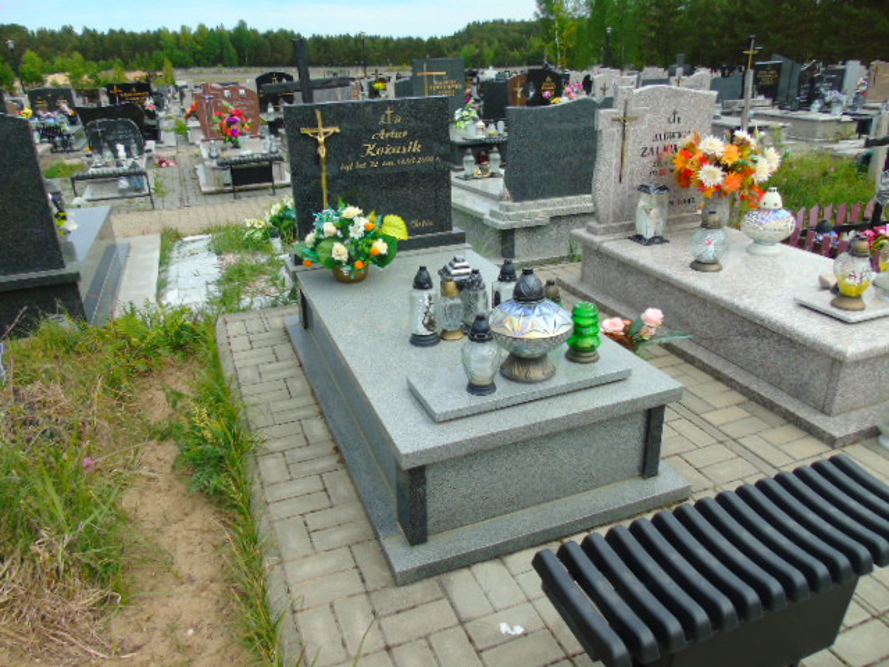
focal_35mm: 25
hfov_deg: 69.4
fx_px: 642
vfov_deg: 54.9
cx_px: 444
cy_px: 334
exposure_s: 1/500
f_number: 3.4
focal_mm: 4.4
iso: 80
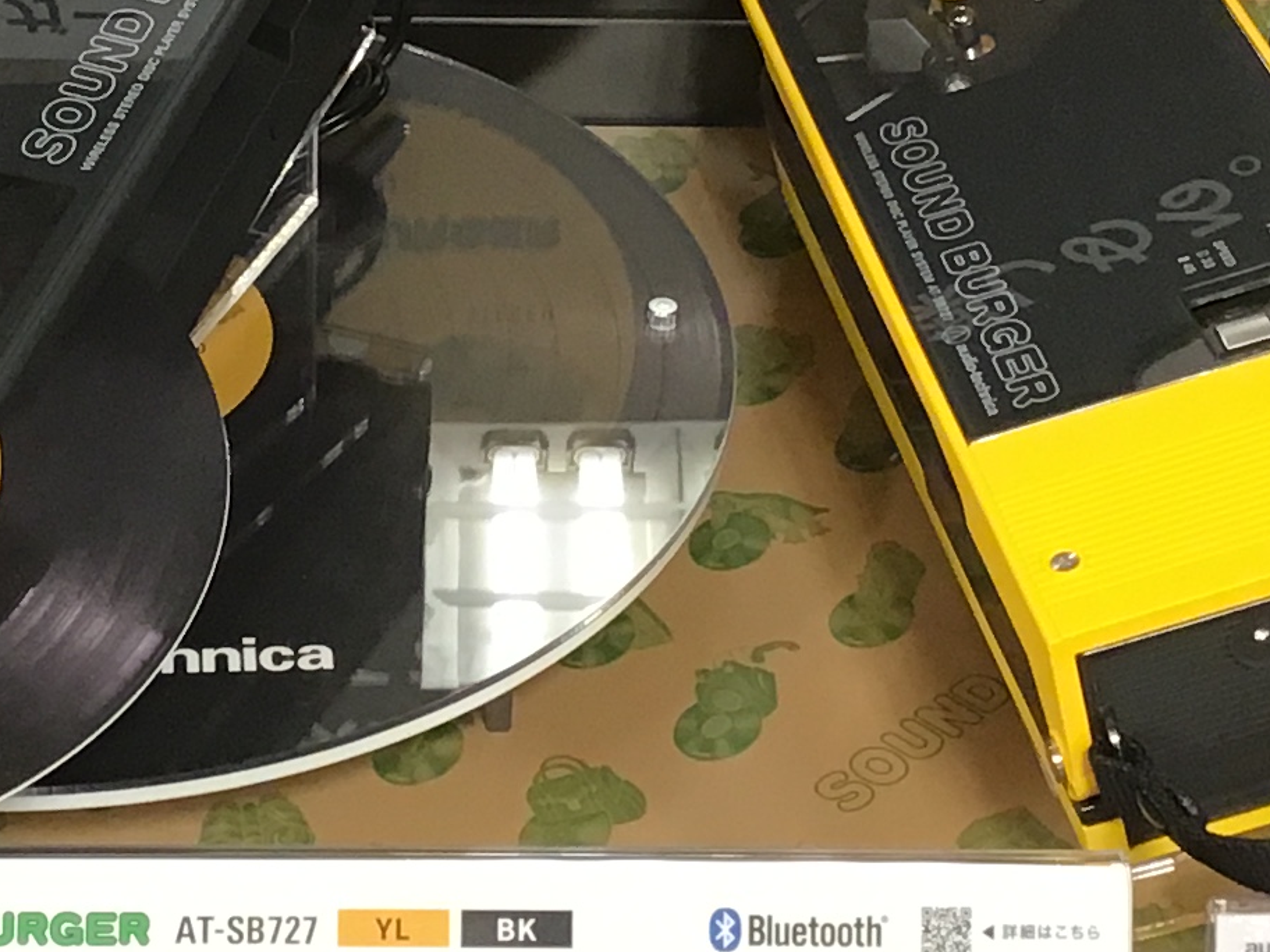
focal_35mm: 111
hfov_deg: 17.7
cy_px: 56
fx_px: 4072
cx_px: 394
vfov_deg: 13.2
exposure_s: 1/30
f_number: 2.4
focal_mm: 3.3
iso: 80
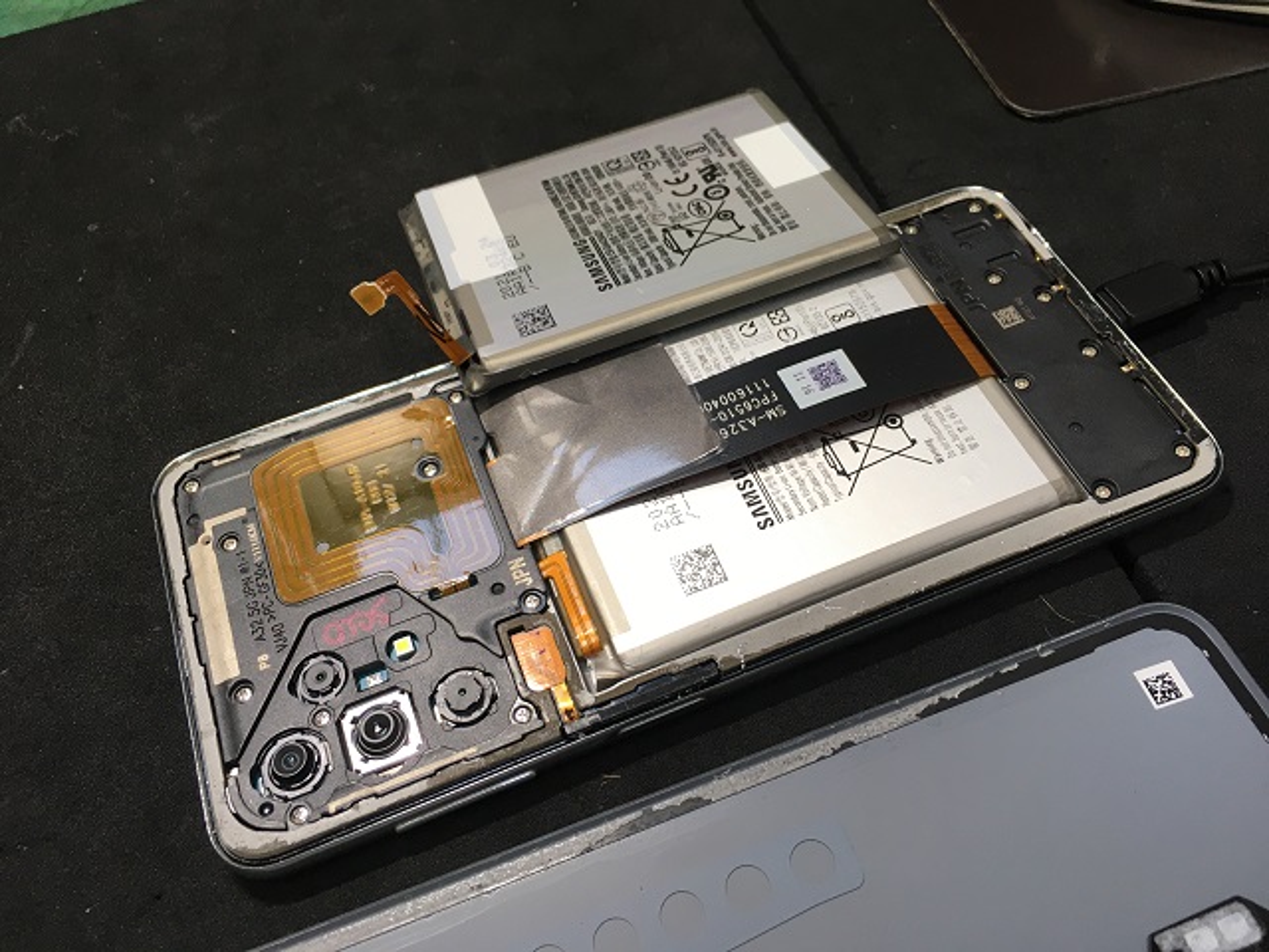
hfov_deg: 61.7
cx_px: 634
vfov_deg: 48.2
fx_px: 1063
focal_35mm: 29
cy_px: 476
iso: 25
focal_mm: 4.15
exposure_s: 1/40
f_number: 2.2
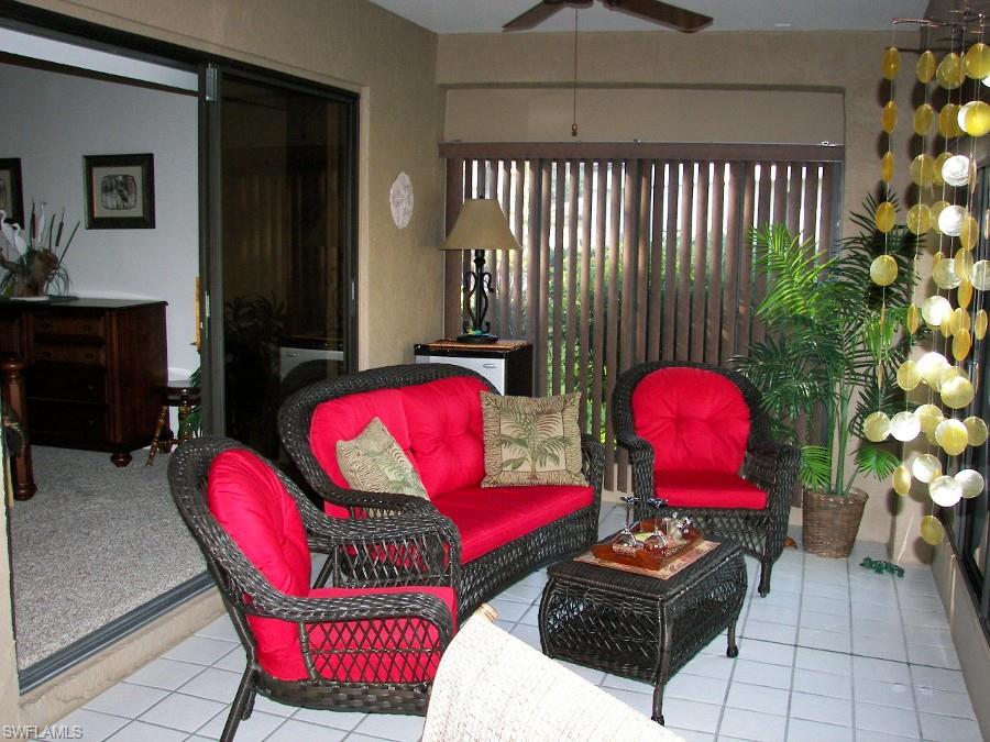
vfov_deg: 39.7
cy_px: 371
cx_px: 495
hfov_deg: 51.4
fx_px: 1030
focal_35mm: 36
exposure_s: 1/30
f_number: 2.8
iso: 160
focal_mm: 6
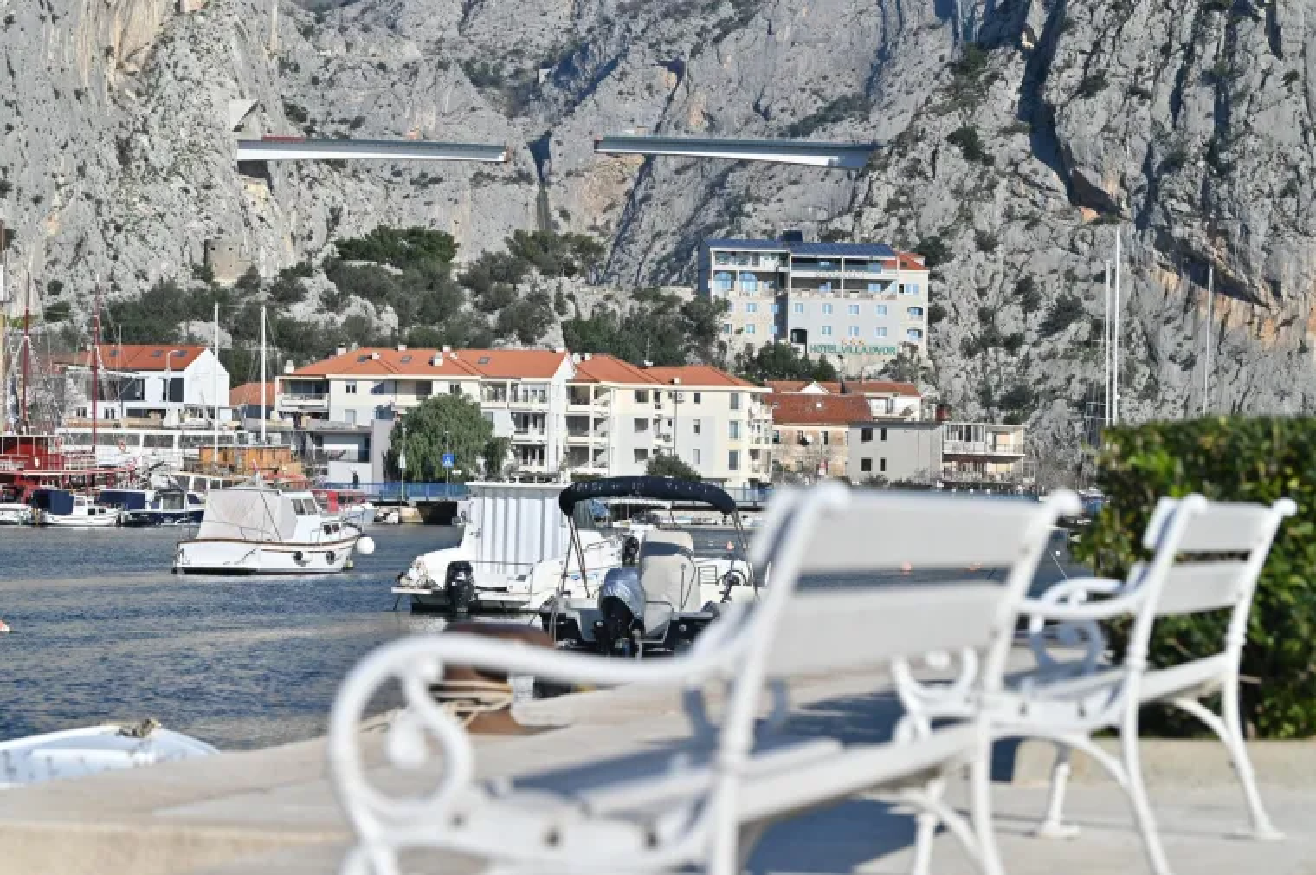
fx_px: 4236
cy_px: 438
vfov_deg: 11.8
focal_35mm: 116
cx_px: 658
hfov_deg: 17.7
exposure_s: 1/1250
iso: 100
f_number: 5.6
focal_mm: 116
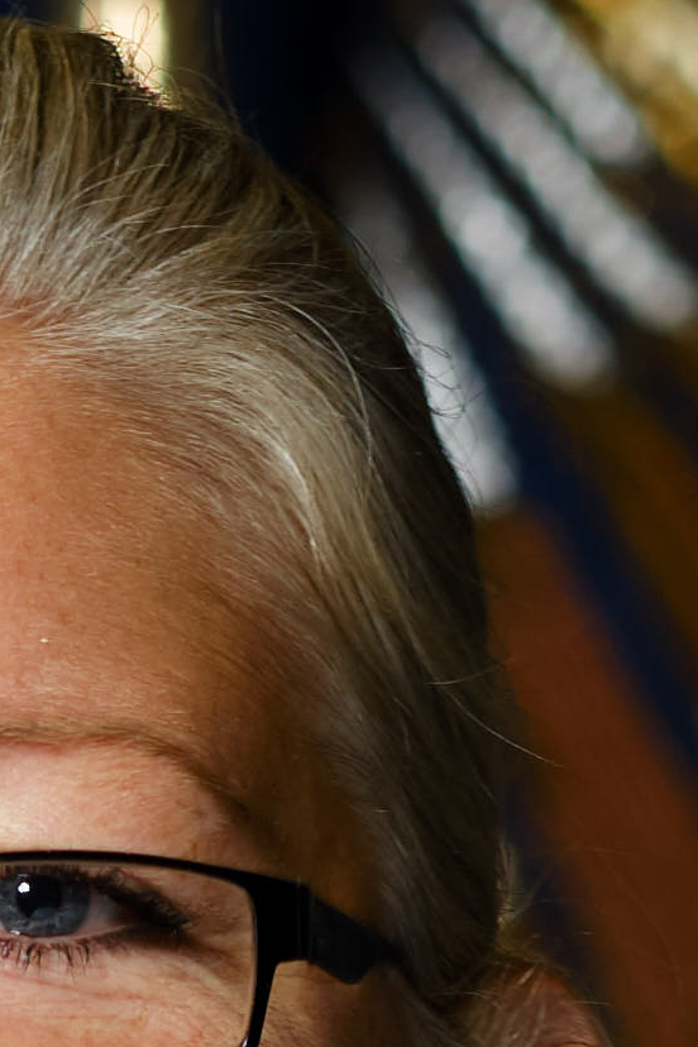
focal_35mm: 633
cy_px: 3364
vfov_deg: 3.2
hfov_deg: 2.2
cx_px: -276
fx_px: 18408
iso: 80
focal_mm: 56
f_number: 2.8
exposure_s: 1/125
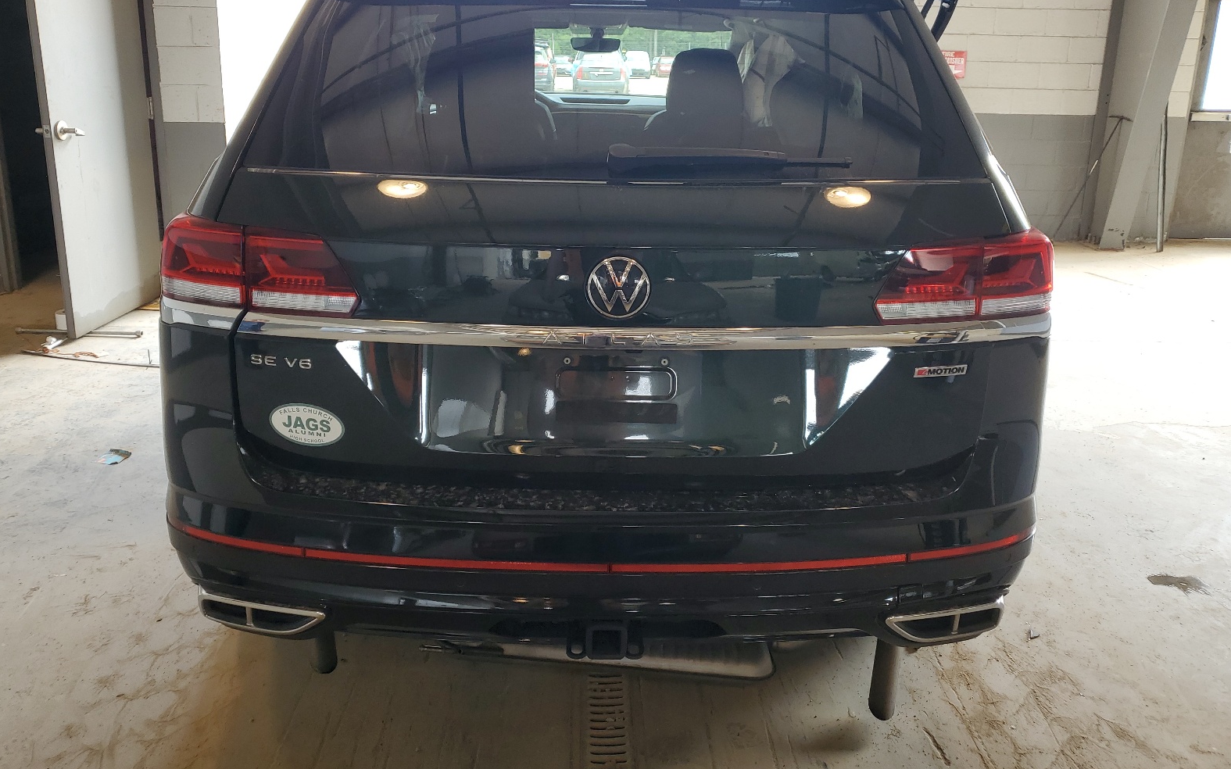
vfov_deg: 44.4
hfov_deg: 66.5
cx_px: 608
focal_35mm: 28
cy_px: 317
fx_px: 939
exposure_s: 1/60.2
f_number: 1.5
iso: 50
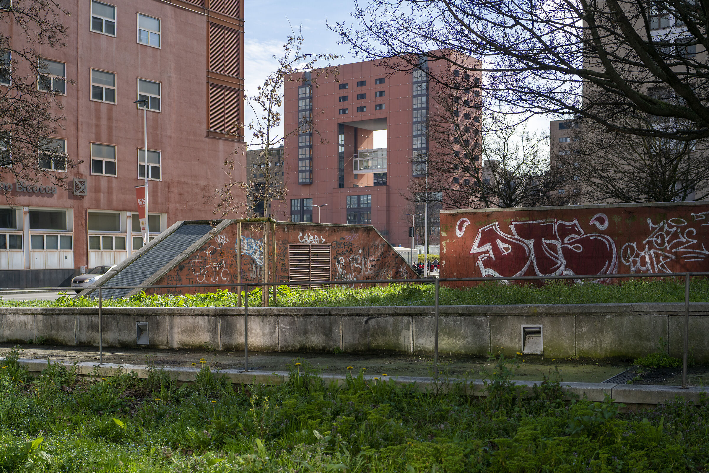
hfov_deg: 48.5
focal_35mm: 40
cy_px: 236
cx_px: 354
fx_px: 788
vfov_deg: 33.4
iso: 400
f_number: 4
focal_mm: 40
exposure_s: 1/2000
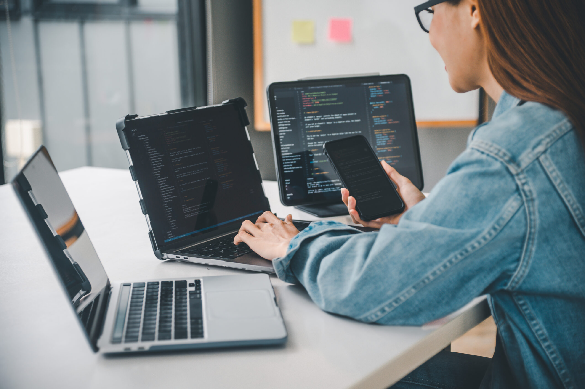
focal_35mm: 75
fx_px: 1218
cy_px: 194
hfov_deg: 27.0
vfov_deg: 18.2
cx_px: 292
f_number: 4
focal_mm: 75
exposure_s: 1/180
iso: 200
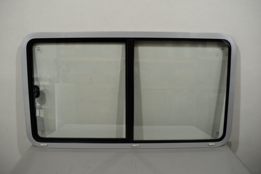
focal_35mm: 27
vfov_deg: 47.9
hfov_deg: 67.4
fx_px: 196
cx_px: 130
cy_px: 87
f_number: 5.6
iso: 360
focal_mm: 18
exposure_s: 1/125
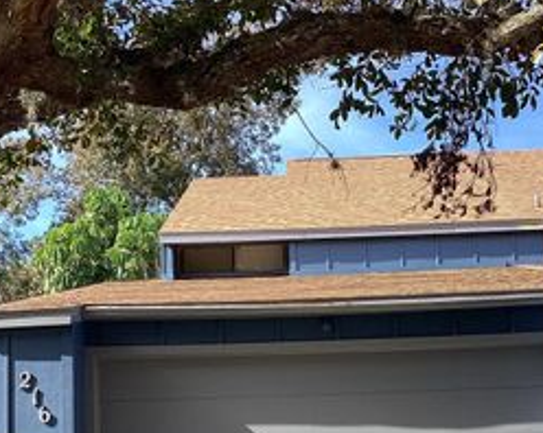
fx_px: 980
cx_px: 309
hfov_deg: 30.9
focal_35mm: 61
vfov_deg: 24.6
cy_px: 344
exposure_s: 1/397
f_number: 2.4
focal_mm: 3.3
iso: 25
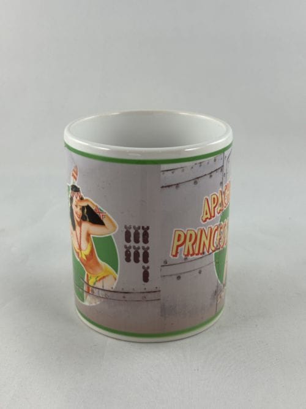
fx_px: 566
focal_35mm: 48
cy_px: 204
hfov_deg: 30.3
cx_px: 153
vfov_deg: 39.7
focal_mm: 6.86
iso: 50
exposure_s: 1/100
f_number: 1.78
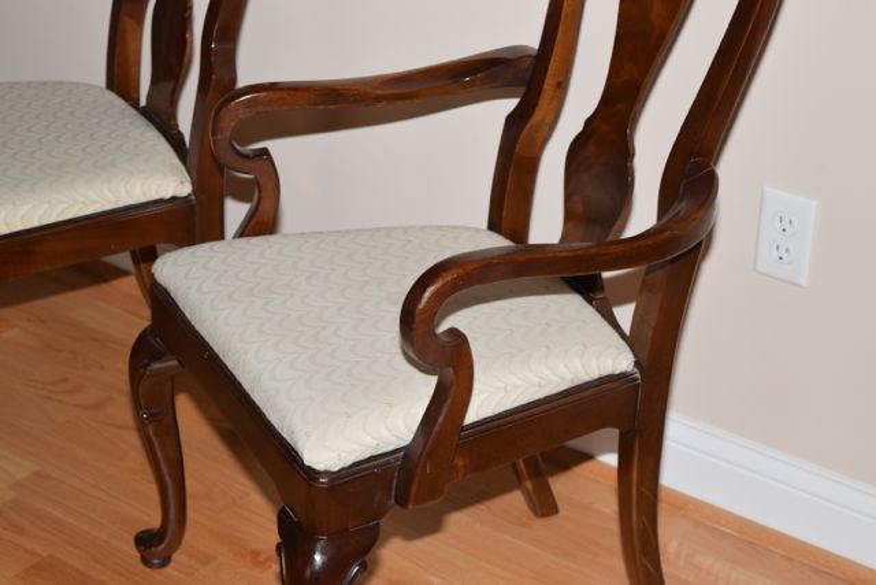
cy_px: 292
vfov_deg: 16.6
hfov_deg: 24.6
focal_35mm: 82
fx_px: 2008
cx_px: 438
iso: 800
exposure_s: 1/125
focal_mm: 55
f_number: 5.6
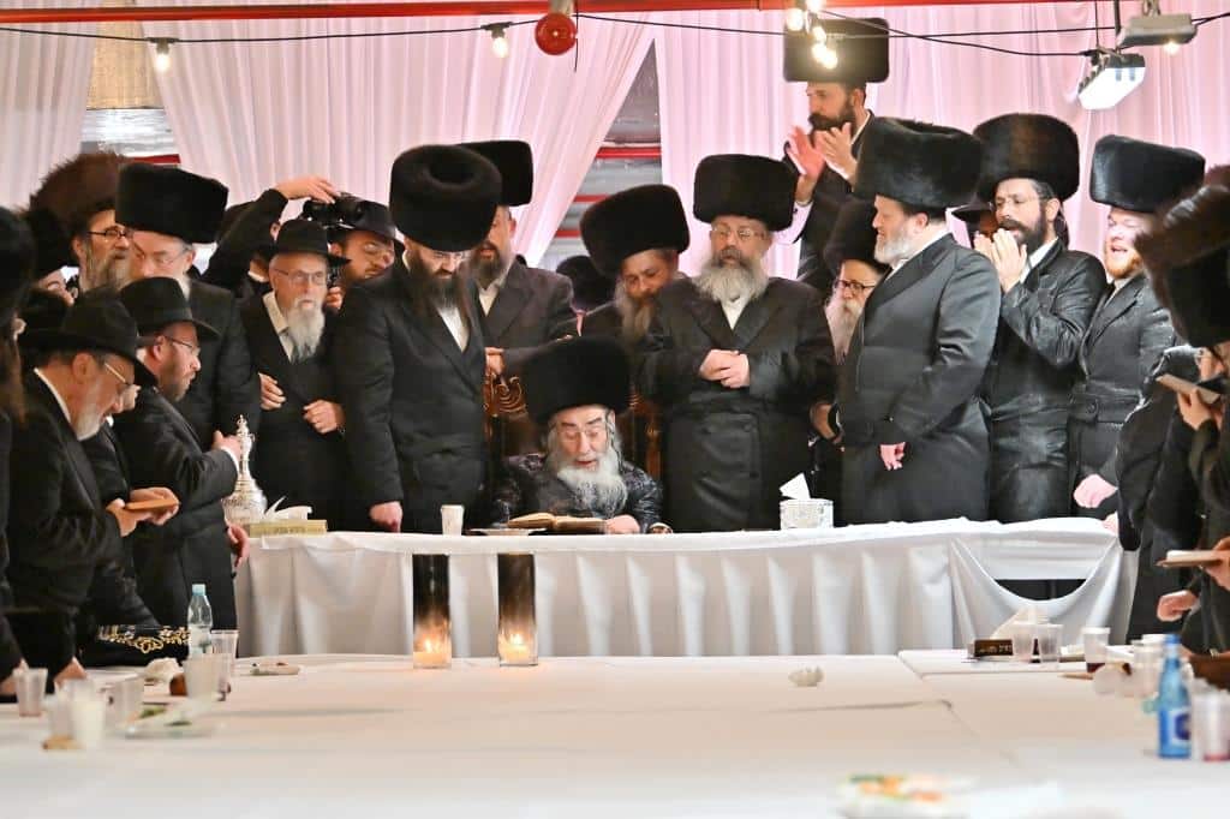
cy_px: 410
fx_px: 5738
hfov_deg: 12.2
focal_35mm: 168
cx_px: 615
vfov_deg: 8.2
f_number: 2.8
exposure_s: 1/160
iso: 1600
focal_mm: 112
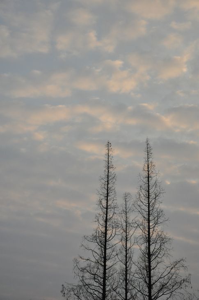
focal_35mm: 72
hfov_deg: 18.9
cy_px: 150
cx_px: 100
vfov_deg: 28.1
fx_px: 598
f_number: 5
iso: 1000
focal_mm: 48
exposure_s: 1/4000
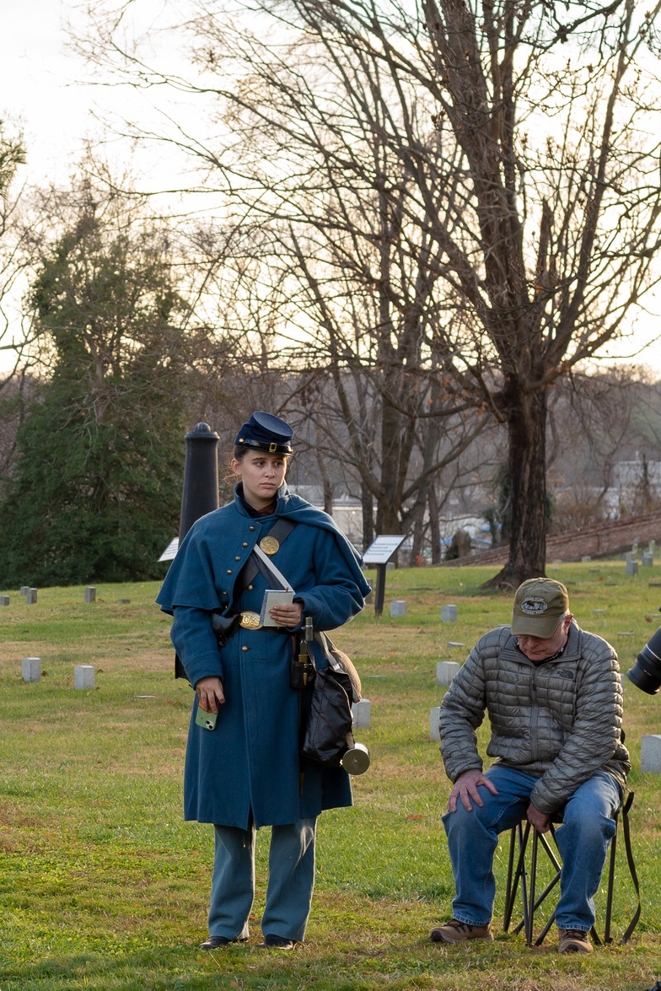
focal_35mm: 128
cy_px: 628
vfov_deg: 16.0
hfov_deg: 10.6
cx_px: -95
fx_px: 3523
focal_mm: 50
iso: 400
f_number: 5.6
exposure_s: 1/250
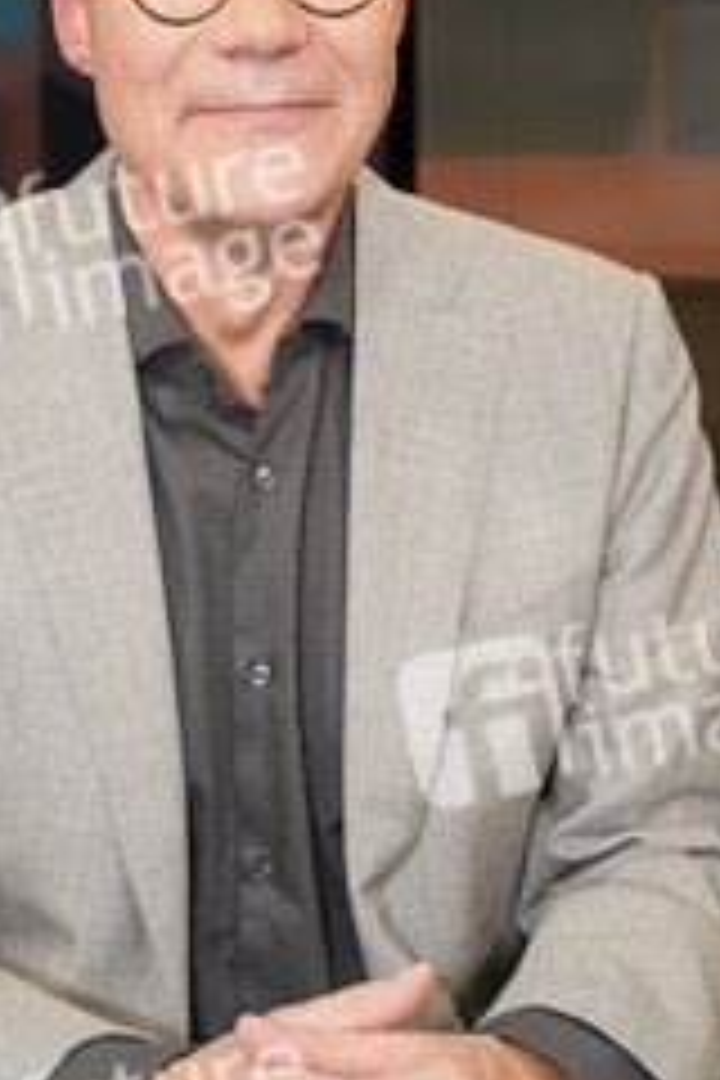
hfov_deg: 20.8
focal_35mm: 65
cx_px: 220
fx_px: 1950
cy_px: 477
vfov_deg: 30.9
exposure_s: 1/125
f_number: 5.6
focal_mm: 39
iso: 2000
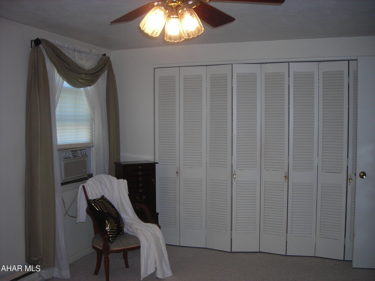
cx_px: 188
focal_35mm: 38
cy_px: 140
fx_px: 412
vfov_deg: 37.7
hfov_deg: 49.0
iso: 97
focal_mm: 6.3
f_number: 3.2
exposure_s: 1/60.1
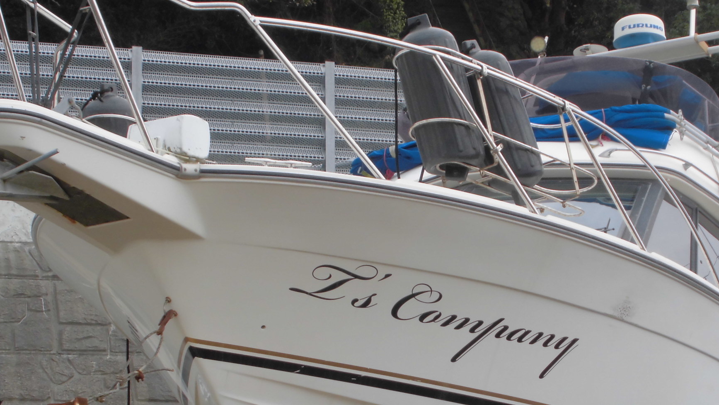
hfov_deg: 23.6
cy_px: 312
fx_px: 1716
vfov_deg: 13.4
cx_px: 438
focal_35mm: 90
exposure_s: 1/100
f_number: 5.2
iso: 100
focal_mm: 10.1
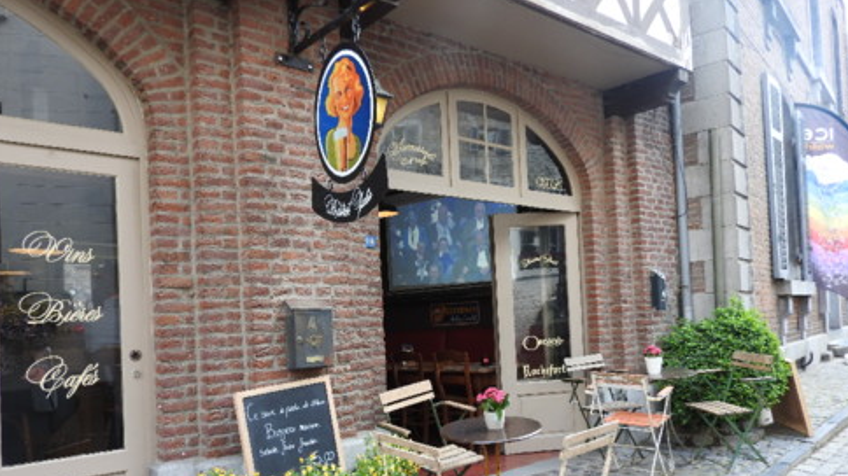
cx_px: 426
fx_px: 607
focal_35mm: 27
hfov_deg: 69.9
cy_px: 307
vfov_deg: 42.4
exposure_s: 1/60
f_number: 3.3
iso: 100
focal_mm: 4.3
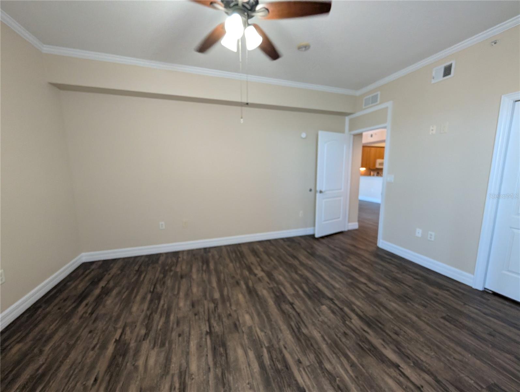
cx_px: 260
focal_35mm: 12
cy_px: 196
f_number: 1.7
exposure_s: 1/120
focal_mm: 2.02
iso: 426
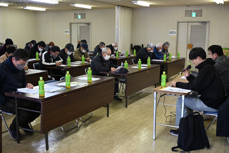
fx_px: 267
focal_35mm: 42
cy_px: 76
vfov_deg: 31.9
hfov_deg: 46.4
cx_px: 114
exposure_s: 1/80
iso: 800
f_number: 4
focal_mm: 28
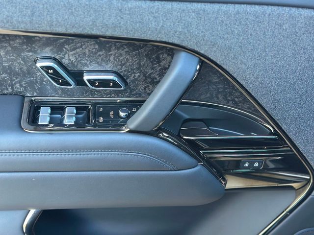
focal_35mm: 48
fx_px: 435
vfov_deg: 30.3
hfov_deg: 39.7
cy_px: 118
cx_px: 157
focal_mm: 6.86
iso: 250
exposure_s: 1/60
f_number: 1.78
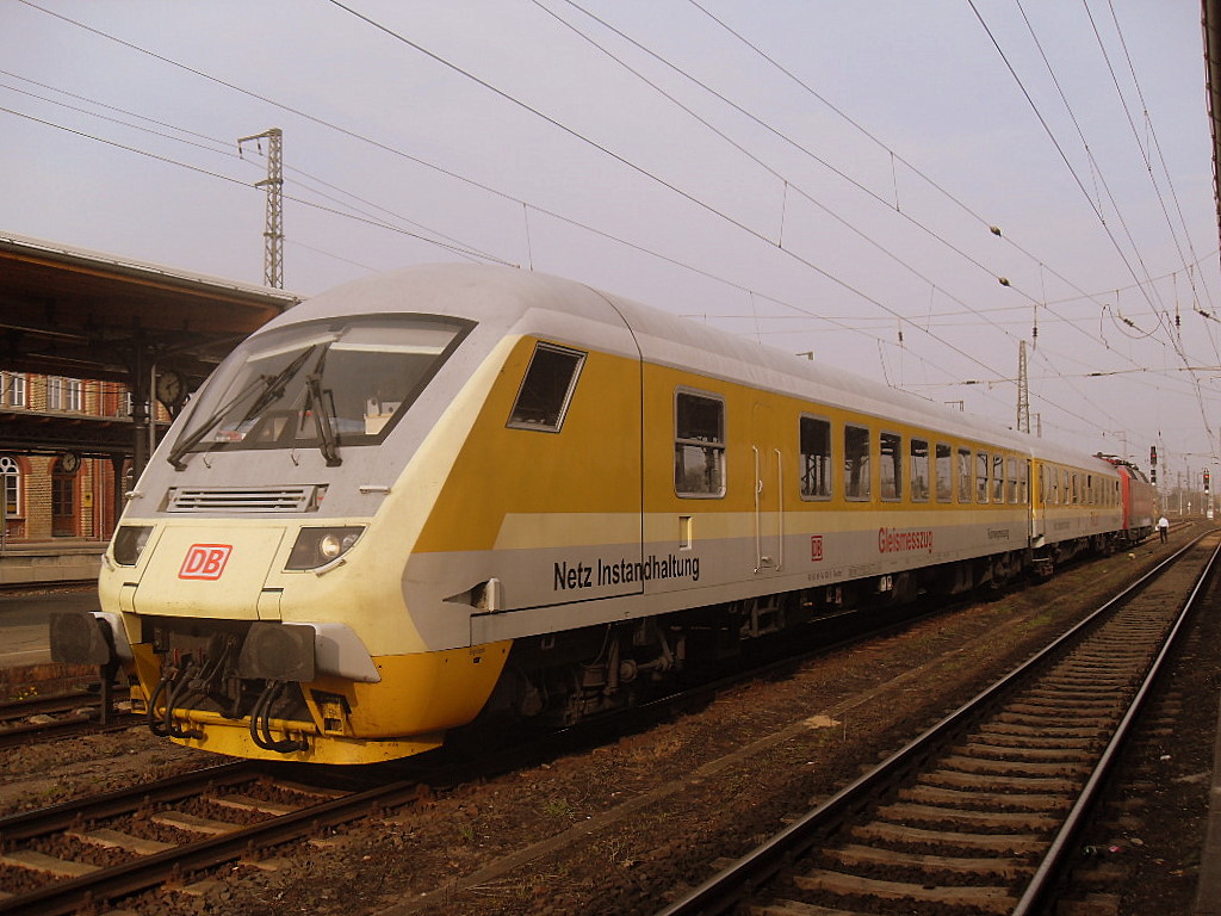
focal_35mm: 34
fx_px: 1199
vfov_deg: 41.8
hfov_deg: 54.0
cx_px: 610
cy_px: 458
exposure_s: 1/180
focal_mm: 6.3
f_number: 7
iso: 80
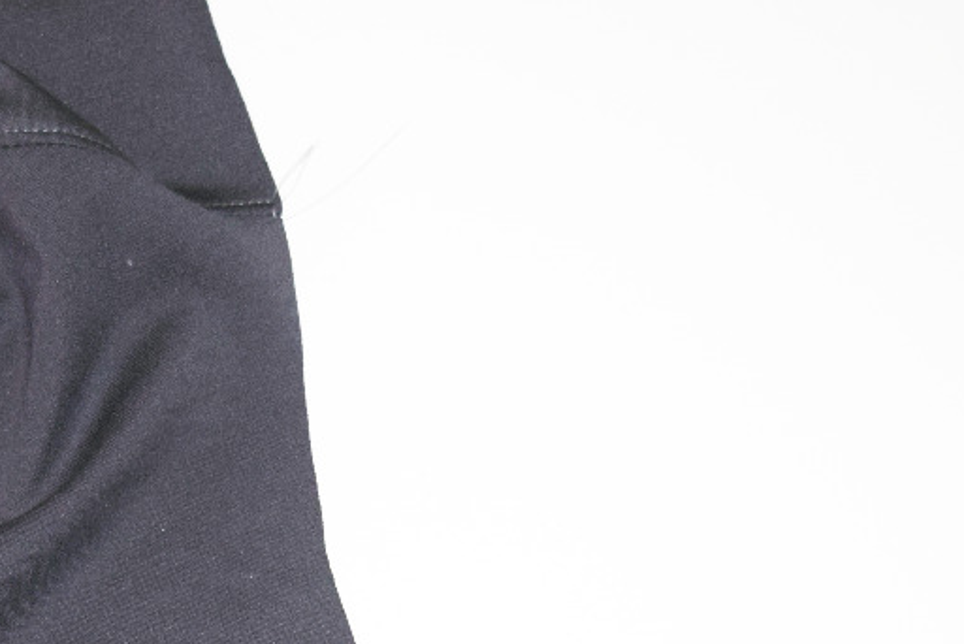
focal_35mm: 119
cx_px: 104
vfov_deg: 11.2
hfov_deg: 17.0
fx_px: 3177
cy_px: 926
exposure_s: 1/60
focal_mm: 25
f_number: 4
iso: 450
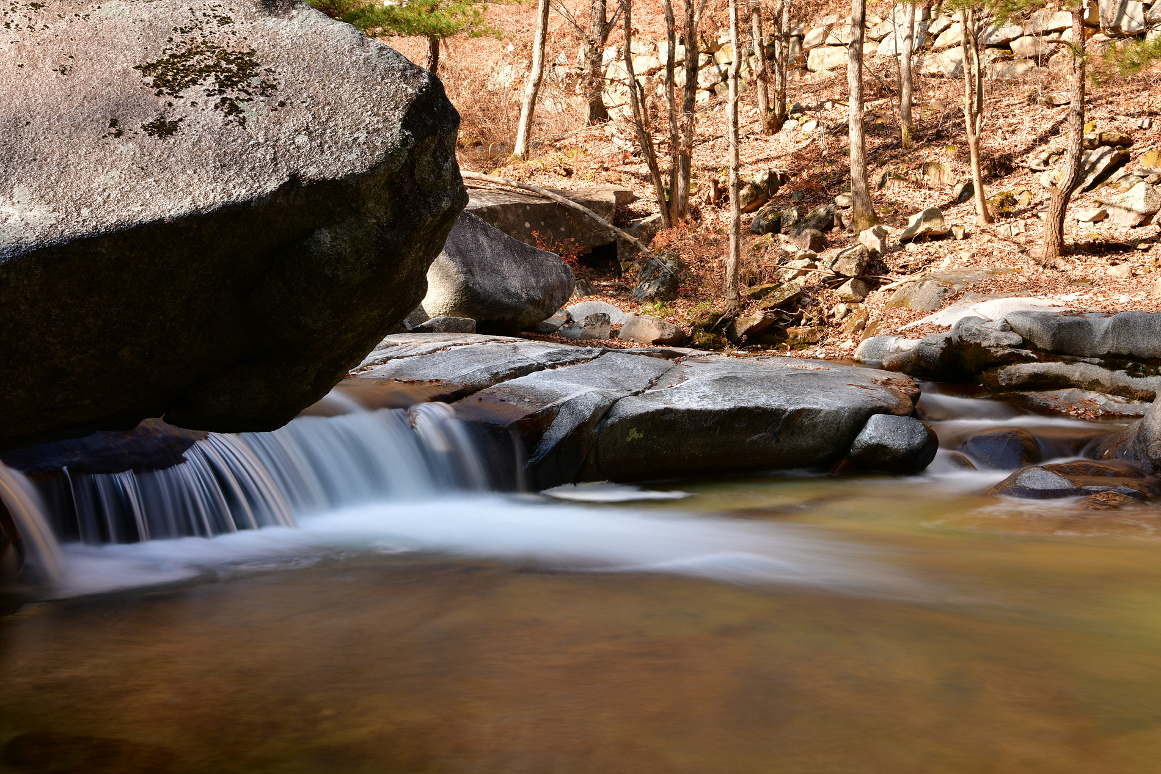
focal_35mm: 48
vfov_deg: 28.1
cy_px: 387
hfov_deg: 41.1
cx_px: 580
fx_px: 1548
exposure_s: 4.4
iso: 100
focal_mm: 48
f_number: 16
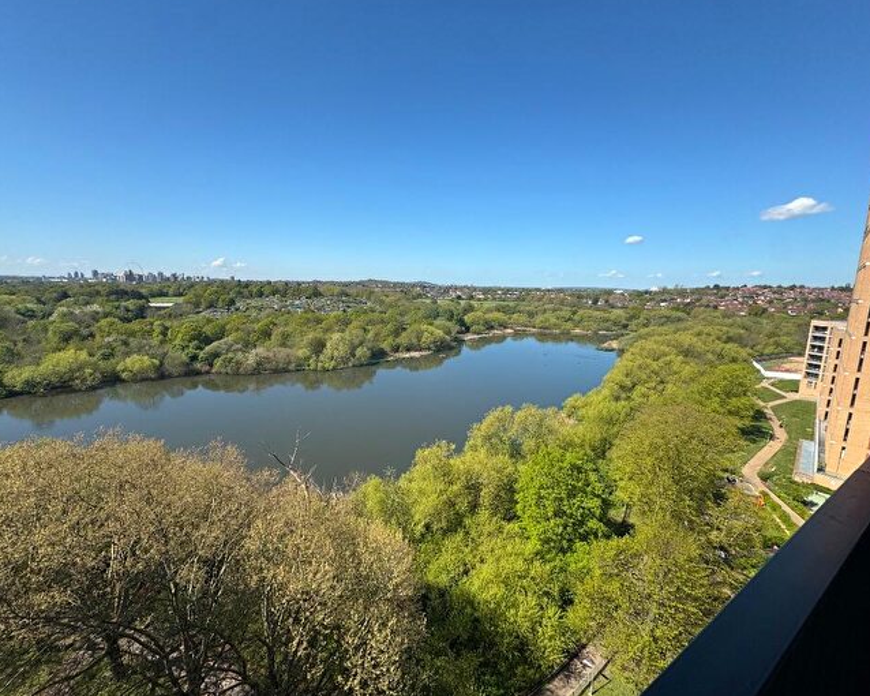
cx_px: 408
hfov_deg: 96.7
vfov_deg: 84.0
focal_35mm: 15
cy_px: 340
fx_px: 386
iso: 50
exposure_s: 1/2273
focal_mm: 2.22
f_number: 2.2
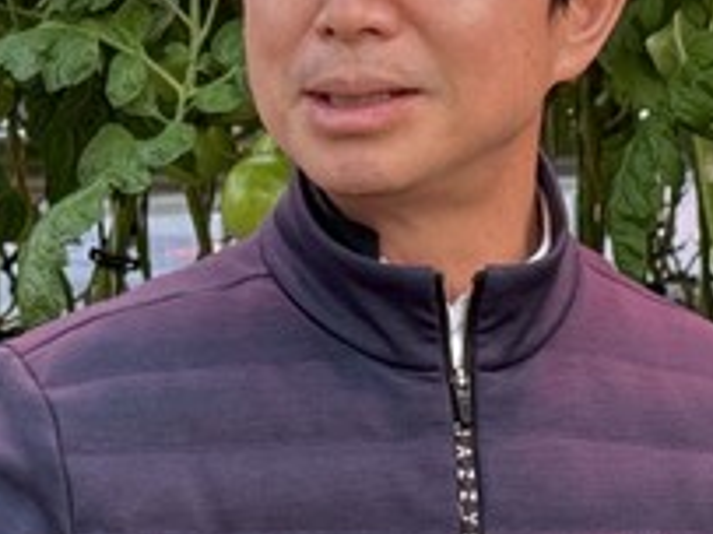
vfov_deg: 5.8
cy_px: 548
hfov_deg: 7.8
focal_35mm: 255
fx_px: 5249
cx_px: 207
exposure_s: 1/145
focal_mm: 6.76
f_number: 1.78
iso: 64
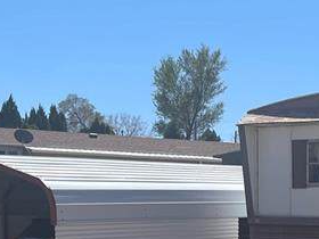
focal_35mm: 95
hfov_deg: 19.8
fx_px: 875
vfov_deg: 14.9
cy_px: 308
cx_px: 351
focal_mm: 5.1
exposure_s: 1/4717
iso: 32
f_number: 1.6
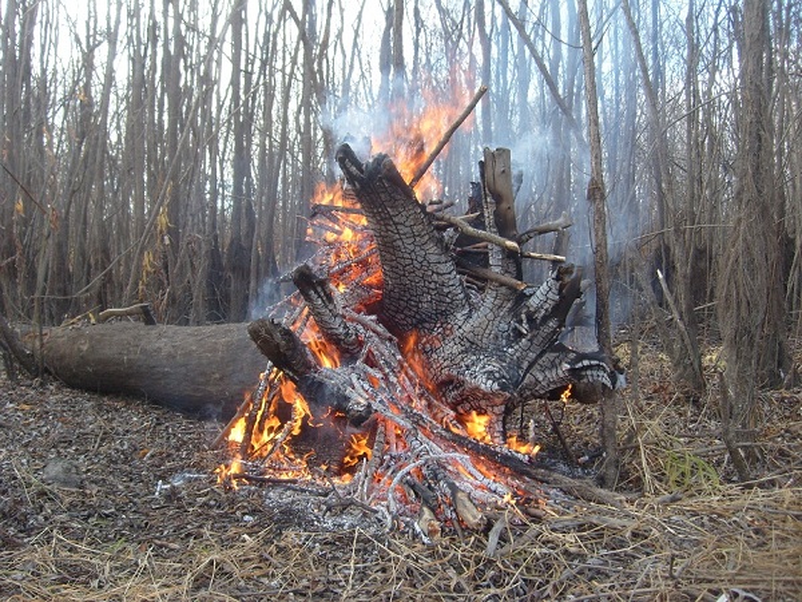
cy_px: 301
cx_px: 401
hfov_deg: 52.6
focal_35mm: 35
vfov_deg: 40.7
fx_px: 811
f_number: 2.8
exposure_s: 1/180
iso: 80
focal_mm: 5.8
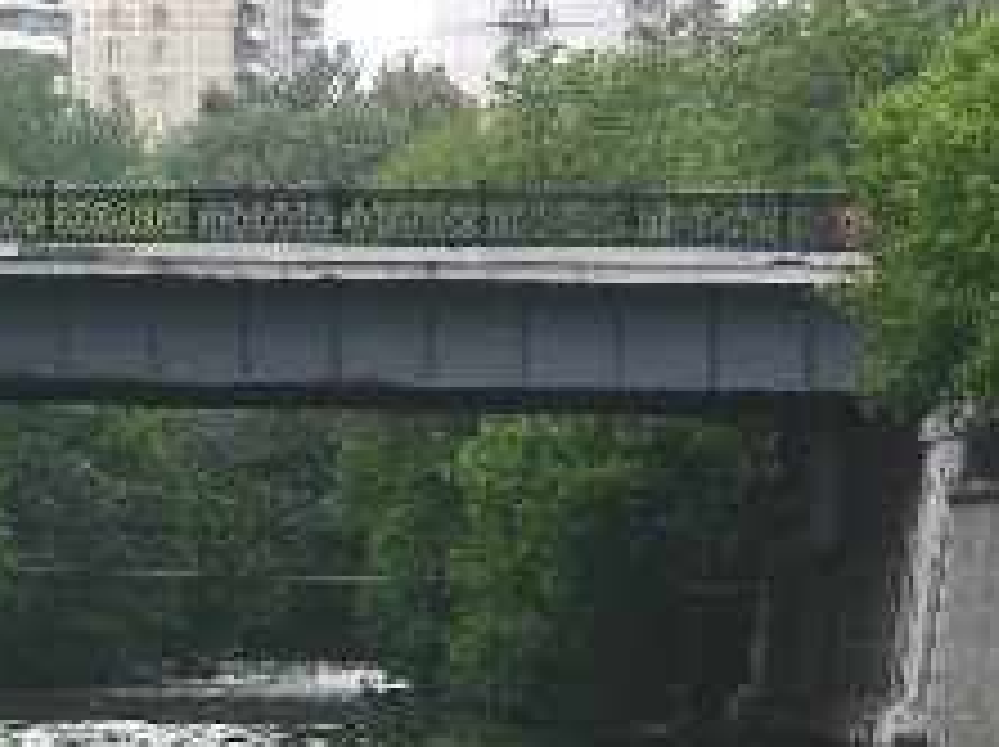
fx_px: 11445
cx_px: 187
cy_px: 378
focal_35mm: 397
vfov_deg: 3.7
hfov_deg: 5.0
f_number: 3.9
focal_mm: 37.7
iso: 50
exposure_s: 1/90.8
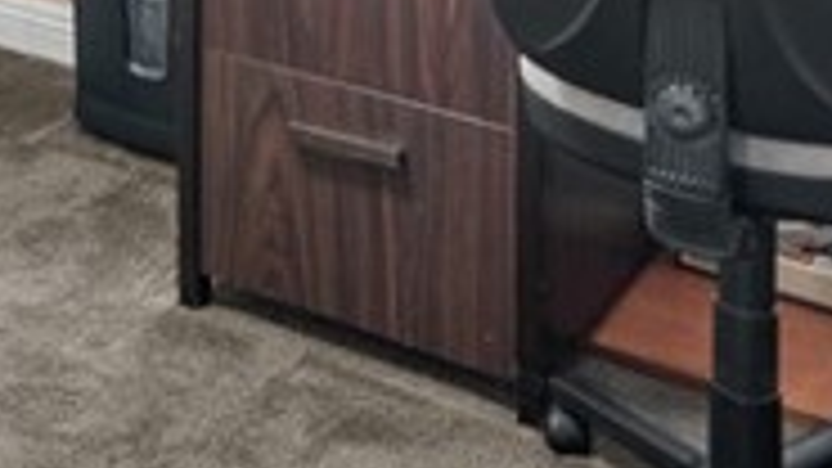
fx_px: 1787
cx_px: -193
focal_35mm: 81
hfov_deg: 23.7
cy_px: -605
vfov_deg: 12.3
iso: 125
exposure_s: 1/1.25
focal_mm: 14
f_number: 9
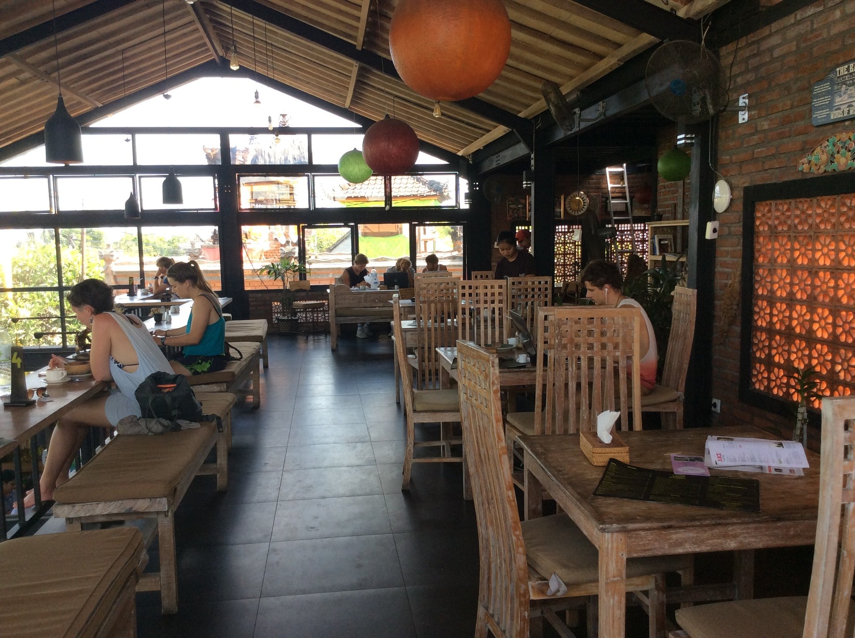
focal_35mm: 32
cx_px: 428
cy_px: 319
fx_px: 789
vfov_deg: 44.1
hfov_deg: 56.9
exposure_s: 1/107
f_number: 2.4
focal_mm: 3.3
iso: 32
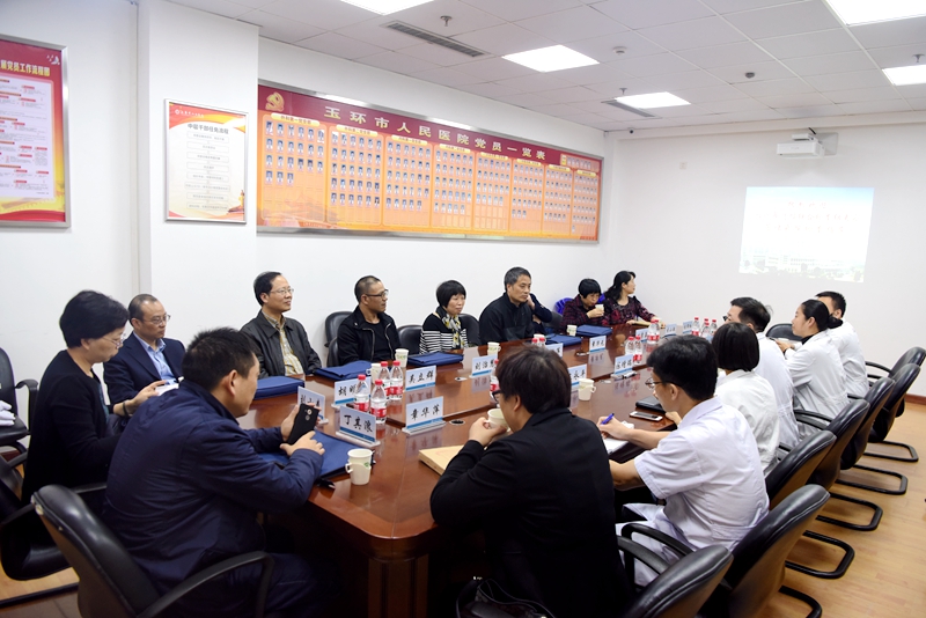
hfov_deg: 73.7
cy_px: 309
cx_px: 463
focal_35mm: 24
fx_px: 618
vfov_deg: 53.2
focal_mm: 24
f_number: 4.5
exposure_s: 1/80
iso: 1600
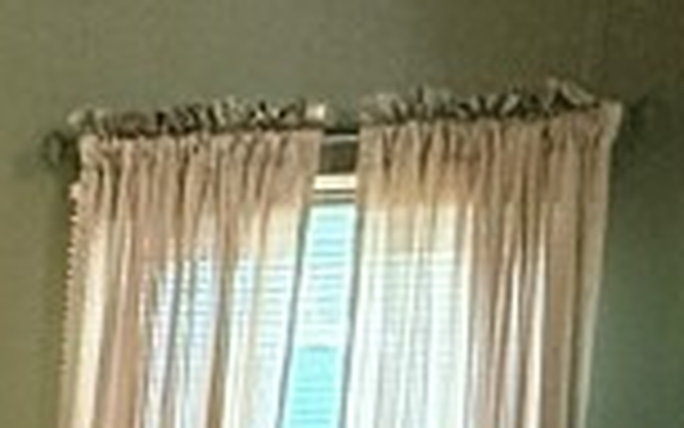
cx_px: -580
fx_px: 1864
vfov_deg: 12.0
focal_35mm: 100
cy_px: 779
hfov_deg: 16.9
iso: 500
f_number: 2.2
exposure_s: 1/60
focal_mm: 2.22
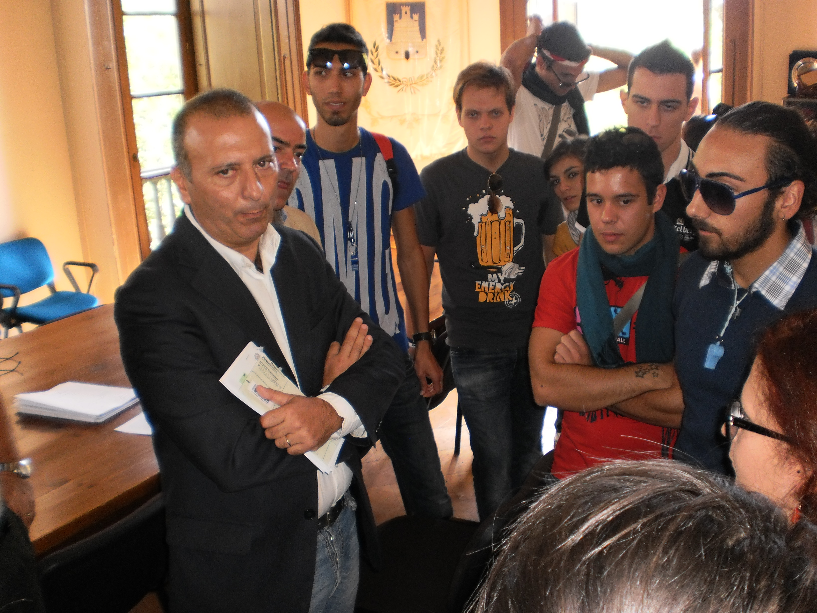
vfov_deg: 39.7
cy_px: 306
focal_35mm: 36
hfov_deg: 51.4
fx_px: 850
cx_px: 408
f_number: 3.1
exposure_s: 1/30
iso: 125
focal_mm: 6.3
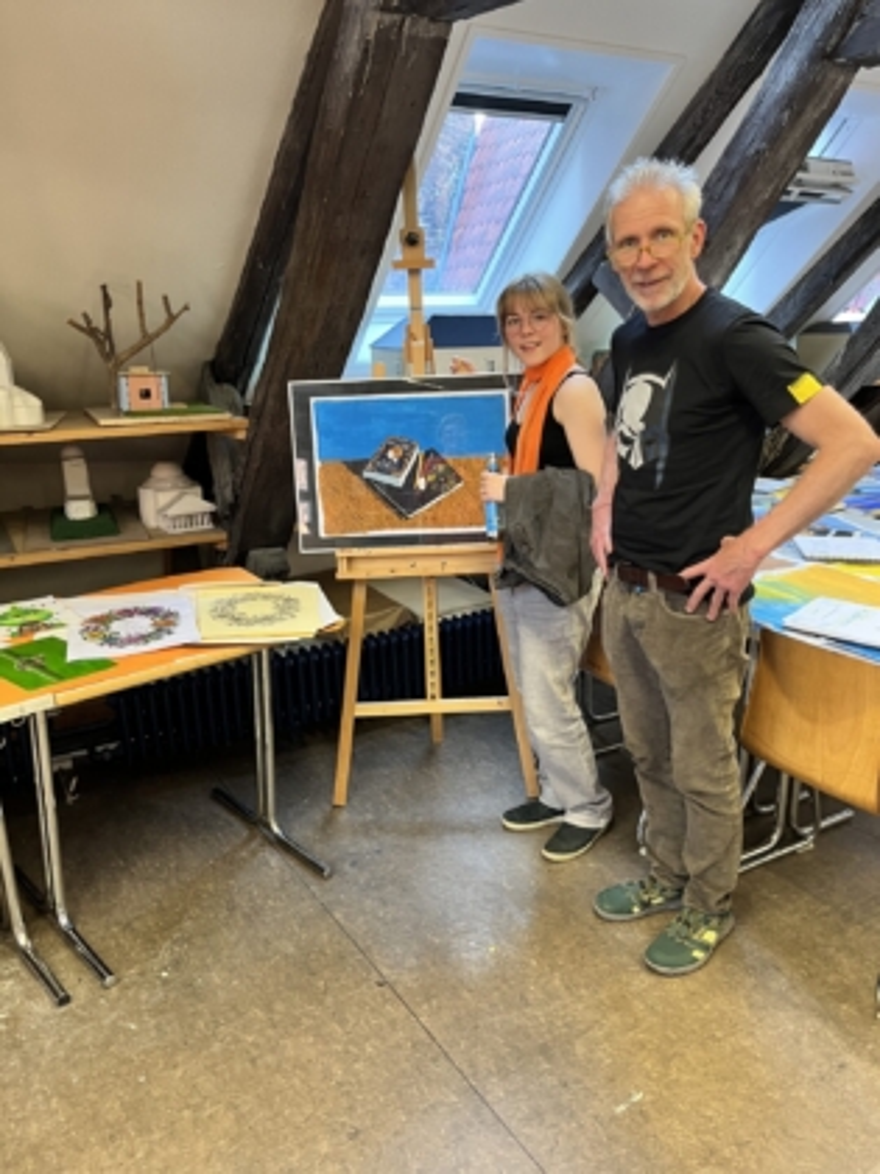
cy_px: 587
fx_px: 881
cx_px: 440
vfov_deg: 67.3
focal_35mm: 26
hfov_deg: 53.1
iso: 160
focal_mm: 5.1
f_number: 1.6
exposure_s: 1/50
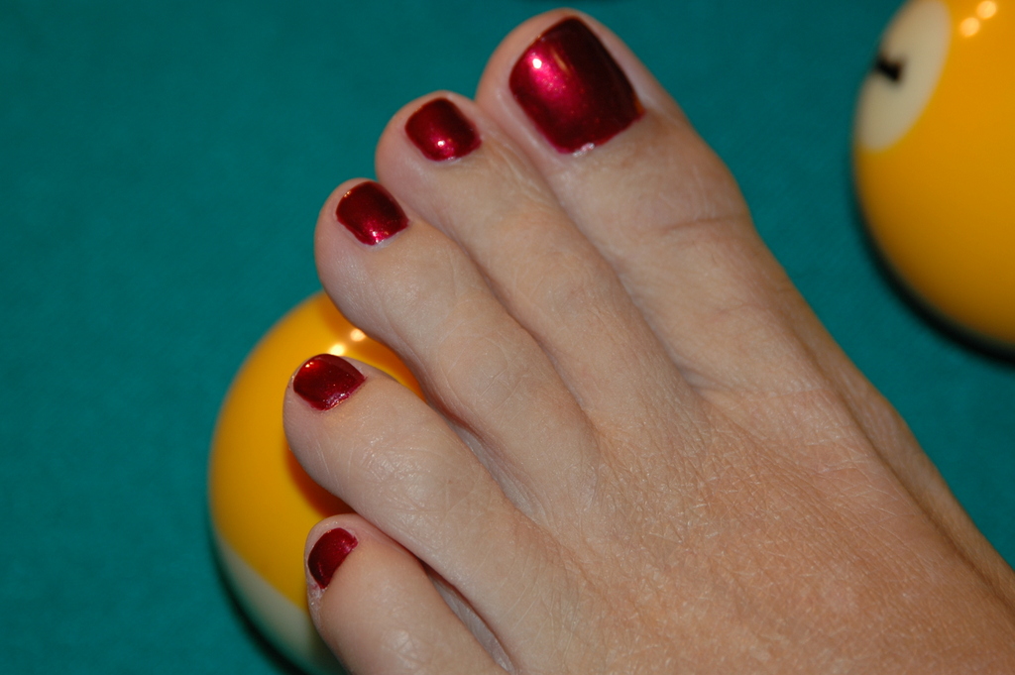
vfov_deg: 7.6
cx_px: 508
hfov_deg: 11.4
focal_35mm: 180
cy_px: 338
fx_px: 5071
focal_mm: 120
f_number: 5.6
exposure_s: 1/60
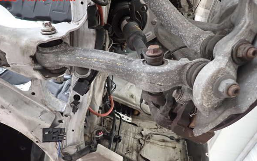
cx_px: 127
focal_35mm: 27
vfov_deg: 45.9
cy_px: 91
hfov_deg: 68.4
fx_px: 189
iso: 400
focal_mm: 4.5
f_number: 2
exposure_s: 1/30
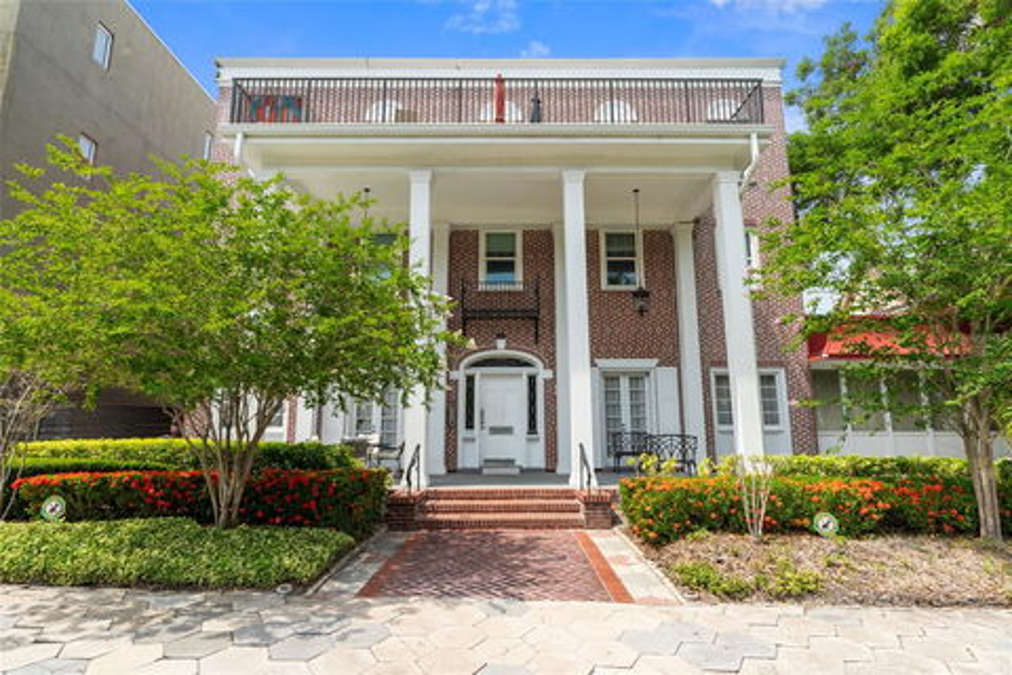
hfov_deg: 90.0
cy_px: 338
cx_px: 506
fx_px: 506
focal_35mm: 18
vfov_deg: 67.4
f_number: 9
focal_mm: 18
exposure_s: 1/125
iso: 250
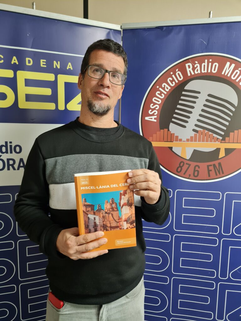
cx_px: 120
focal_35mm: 26
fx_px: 241
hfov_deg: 53.1
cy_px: 160
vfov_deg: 67.3
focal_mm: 5.4
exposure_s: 1/50
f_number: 1.8
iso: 320
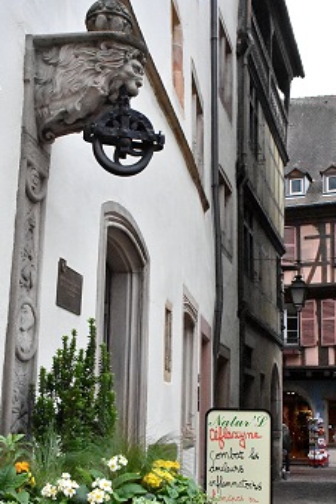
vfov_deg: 38.7
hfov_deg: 26.4
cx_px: 218
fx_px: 714
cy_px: 298
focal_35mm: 51
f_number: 10
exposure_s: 1/8000
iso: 12800
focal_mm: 26
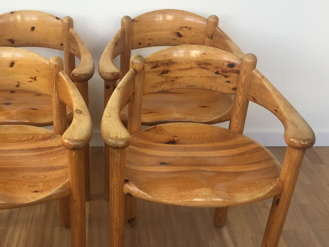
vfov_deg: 32.8
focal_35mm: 44
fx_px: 418
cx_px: 100
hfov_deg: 42.2
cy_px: 147
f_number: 2.2
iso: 50
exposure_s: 1/100
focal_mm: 4.15
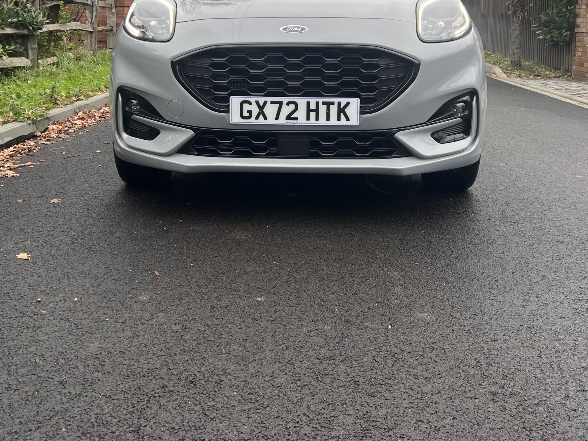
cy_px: 95
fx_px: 697
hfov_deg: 45.7
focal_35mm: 41
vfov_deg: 34.2
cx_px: 276
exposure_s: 1/102
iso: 40
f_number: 1.5
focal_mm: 5.7
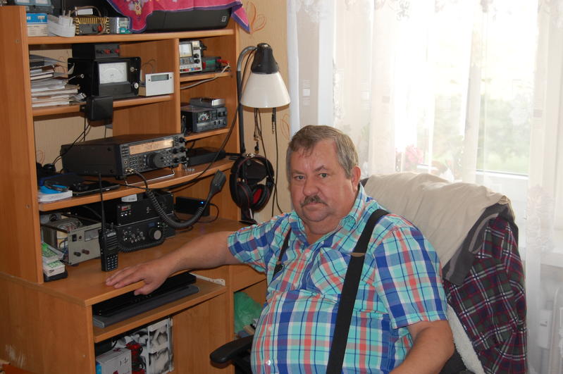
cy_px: 187
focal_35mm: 52
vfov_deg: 25.7
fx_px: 820
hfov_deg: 37.9
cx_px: 282
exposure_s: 1/60
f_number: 4.8
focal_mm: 35
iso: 400
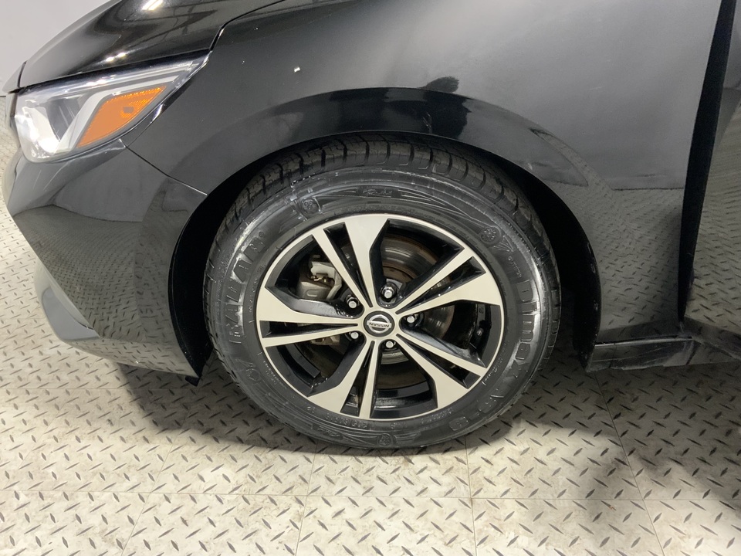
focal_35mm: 29
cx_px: 370
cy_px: 278
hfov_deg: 61.7
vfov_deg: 48.2
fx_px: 621
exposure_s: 1/60
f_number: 1.8
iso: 200
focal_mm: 3
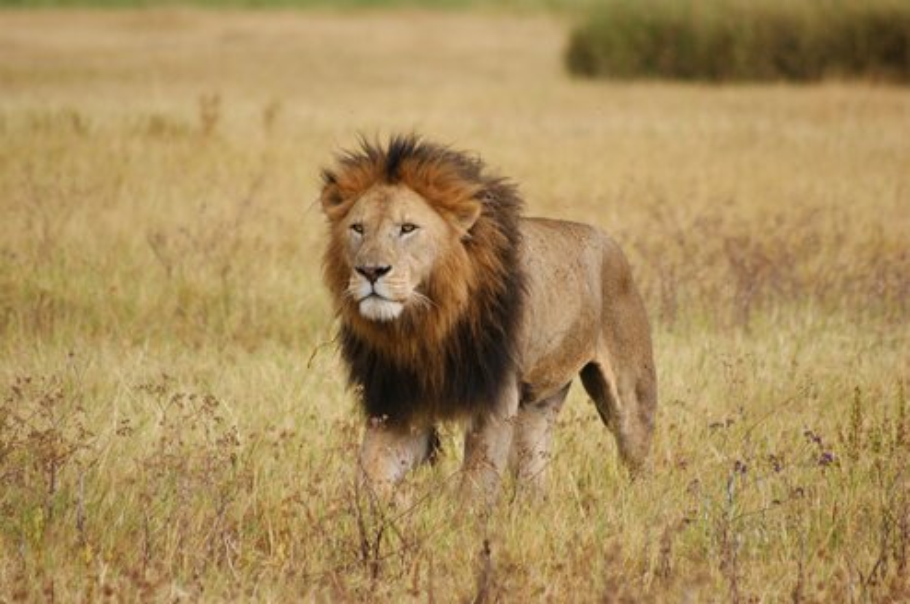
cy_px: 302
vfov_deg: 3.0
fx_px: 11360
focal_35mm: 450
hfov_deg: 4.6
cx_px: 455
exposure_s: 1/500
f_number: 5.6
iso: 400
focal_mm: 300
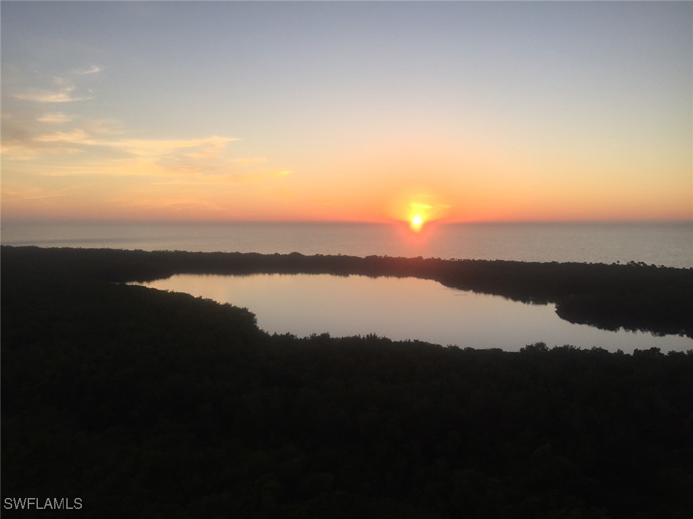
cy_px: 260
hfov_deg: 61.7
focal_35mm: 29
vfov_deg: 48.2
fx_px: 581
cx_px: 346
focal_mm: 4.15
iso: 32
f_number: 2.2
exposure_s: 1/449
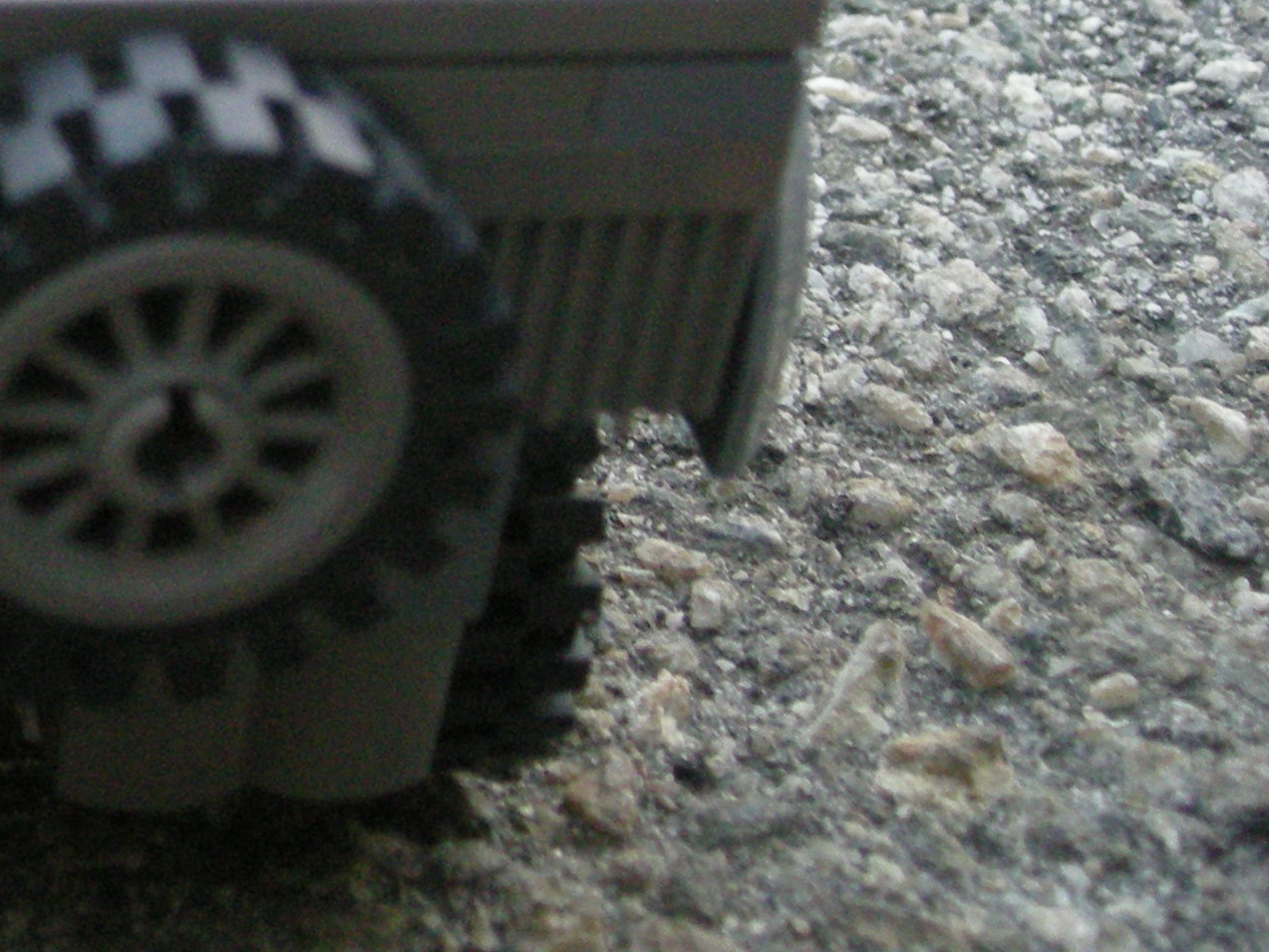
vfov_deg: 16.9
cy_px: -72
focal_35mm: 85
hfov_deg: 21.9
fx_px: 3116
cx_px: -100
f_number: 2.8
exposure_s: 1/61.5
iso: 331
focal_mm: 5.7
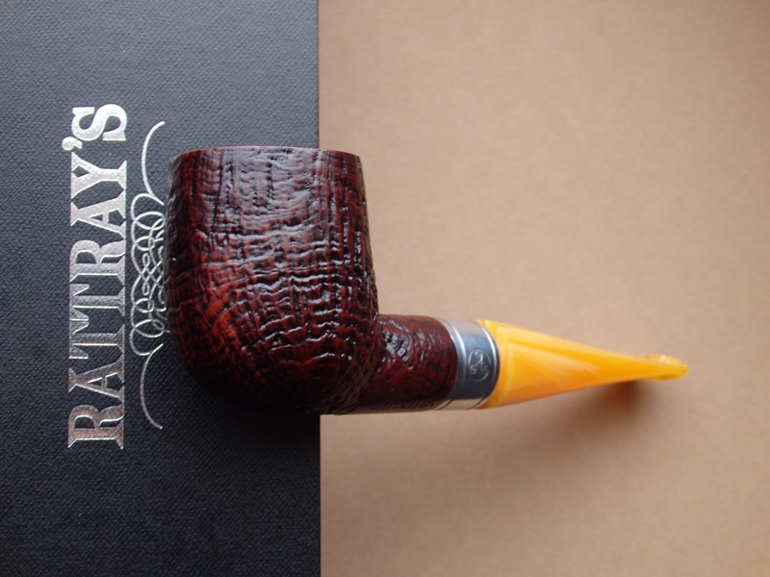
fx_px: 1090
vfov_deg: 29.7
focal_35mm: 49
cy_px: 288
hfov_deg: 38.9
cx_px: 385
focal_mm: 8.9
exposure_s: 1/13
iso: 125
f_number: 4
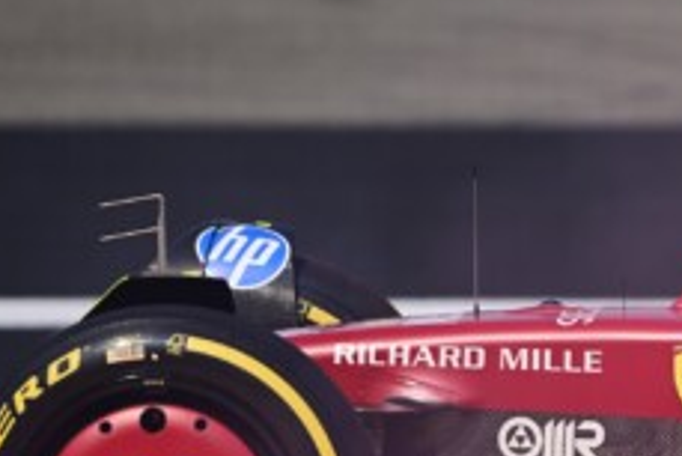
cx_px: 670
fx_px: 23145
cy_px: 267
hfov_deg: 1.7
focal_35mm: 1221
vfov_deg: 1.1
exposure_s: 1/2500
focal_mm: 400
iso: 80
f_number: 2.8
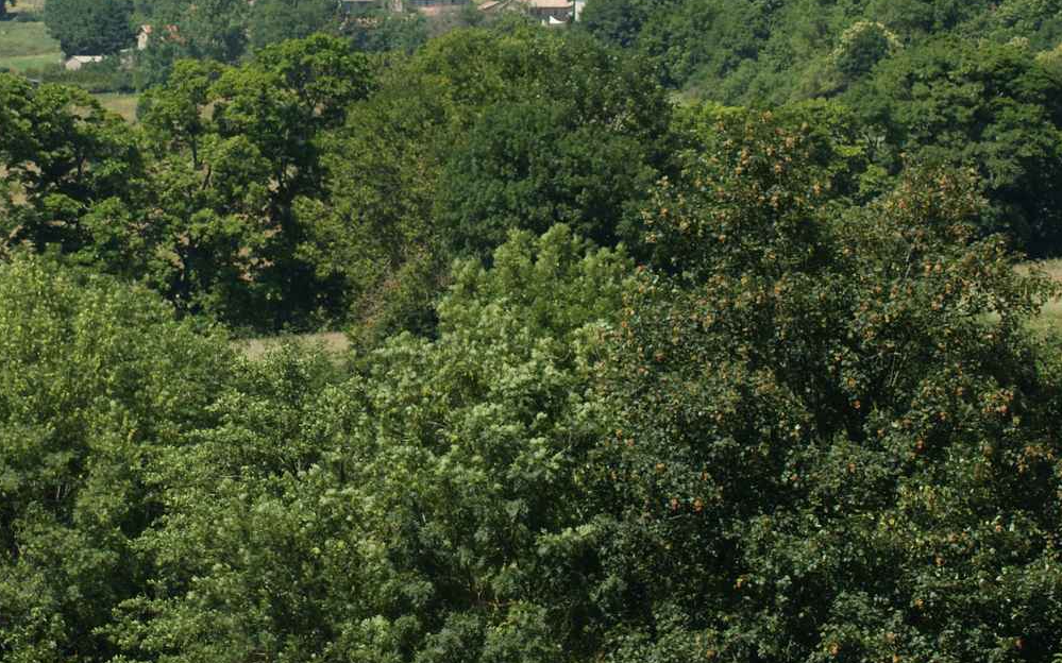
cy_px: 7
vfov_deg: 6.4
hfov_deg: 10.2
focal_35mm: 206
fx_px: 5961
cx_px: 265
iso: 100
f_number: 5.6
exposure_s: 1/400
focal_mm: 70
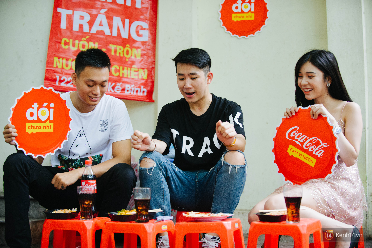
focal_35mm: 70
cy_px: 124
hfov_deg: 28.9
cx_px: 186
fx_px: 723
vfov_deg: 19.4
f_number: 3.2
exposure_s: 1/160
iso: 1600
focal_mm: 70
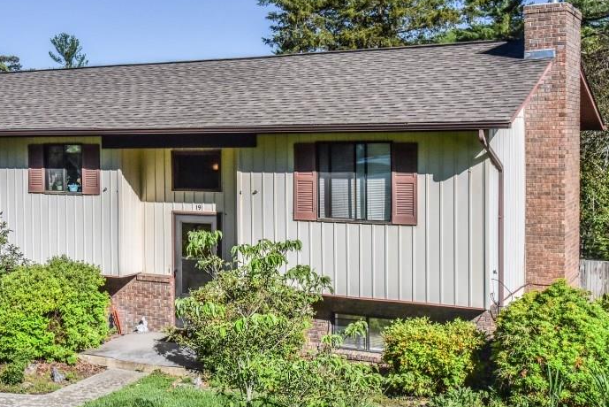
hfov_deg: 37.9
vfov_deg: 26.0
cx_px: 218
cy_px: 199
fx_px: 880
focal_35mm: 52
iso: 1600
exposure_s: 1/4000
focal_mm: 35
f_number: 6.3
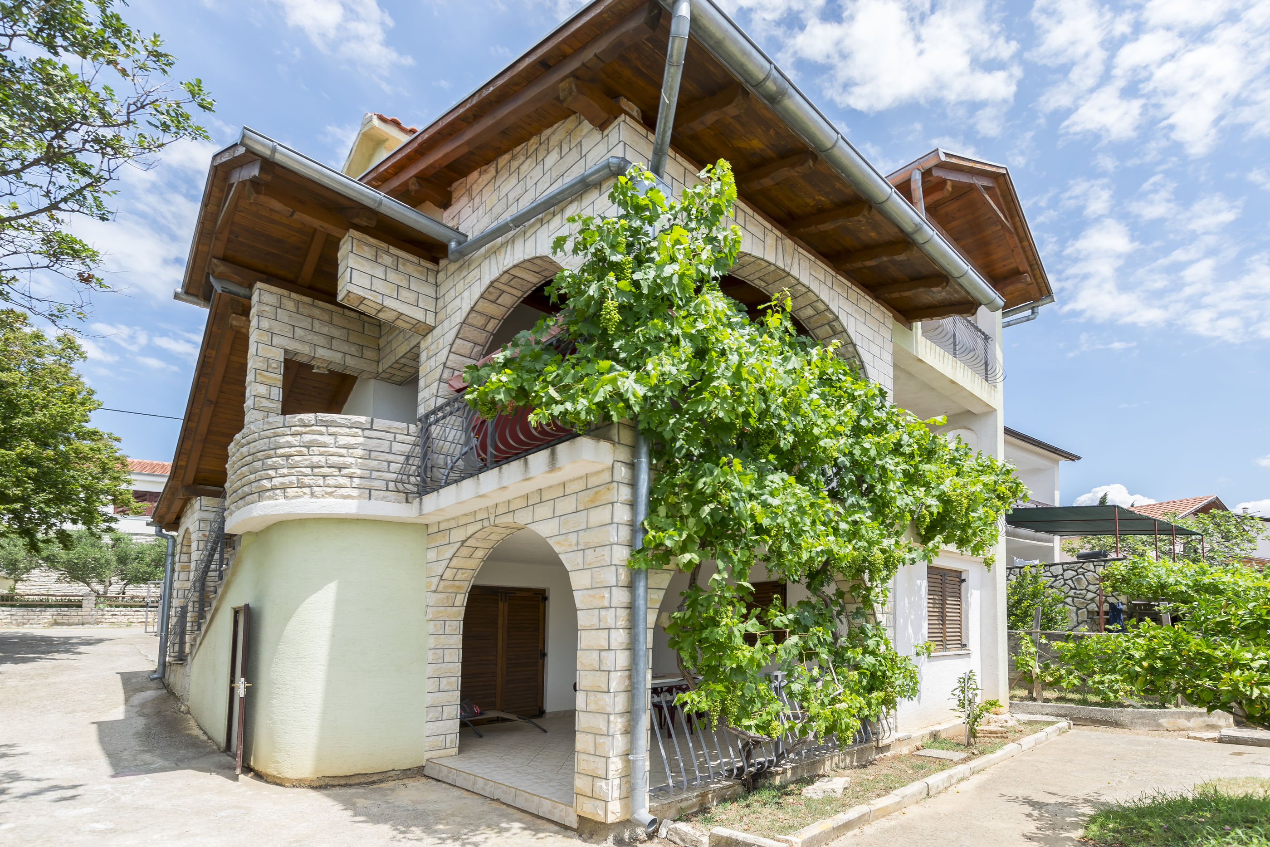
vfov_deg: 77.3
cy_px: 424
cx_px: 635
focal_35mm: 15
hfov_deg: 100.4
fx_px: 529
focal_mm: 10
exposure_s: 1/200
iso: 100
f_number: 7.1
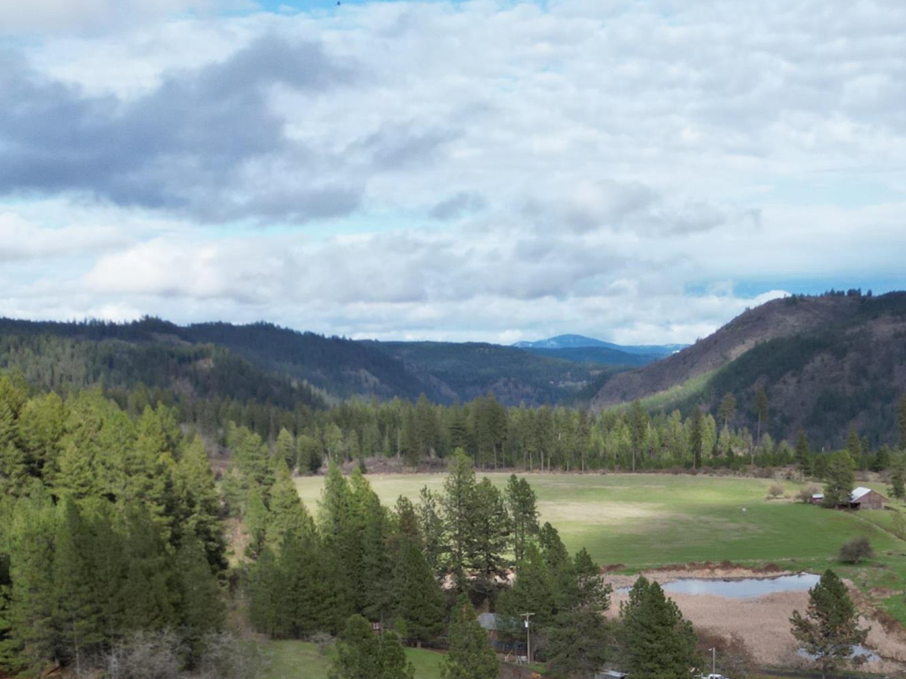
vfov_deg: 25.6
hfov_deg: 34.4
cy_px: 634
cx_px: 640
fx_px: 1439
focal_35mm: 55
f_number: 1.7
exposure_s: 1/2500
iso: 140
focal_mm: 6.72
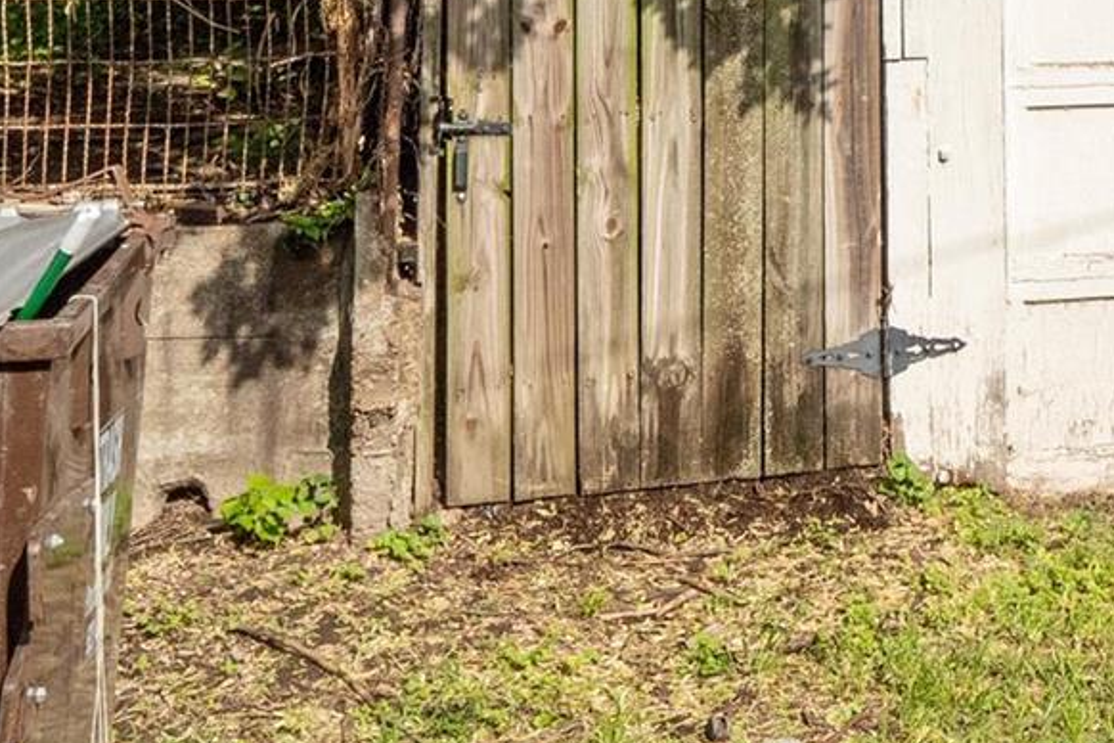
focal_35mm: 77
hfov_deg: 22.8
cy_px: -109
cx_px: 1524
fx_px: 2383
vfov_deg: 17.1
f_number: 8
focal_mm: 14
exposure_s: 1/1250
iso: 400
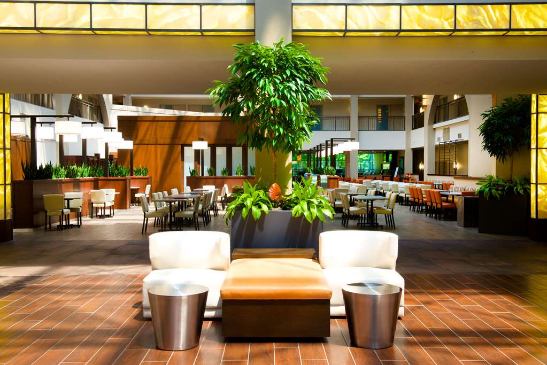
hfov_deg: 50.7
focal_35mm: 38
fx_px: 578
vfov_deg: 35.1
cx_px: 274
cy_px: 182
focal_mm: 38
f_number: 11
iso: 200
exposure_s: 1/8
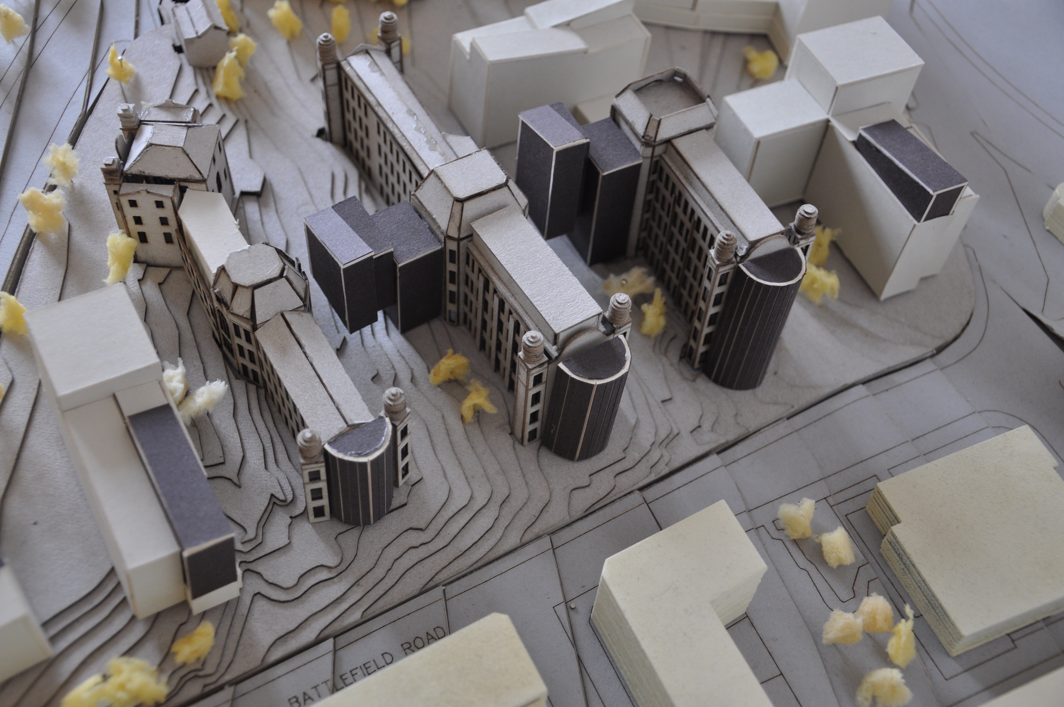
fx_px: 1240
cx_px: 532
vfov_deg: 31.8
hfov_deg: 46.4
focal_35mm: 42
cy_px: 354
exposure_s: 1/60
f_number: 4
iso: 500
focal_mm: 28
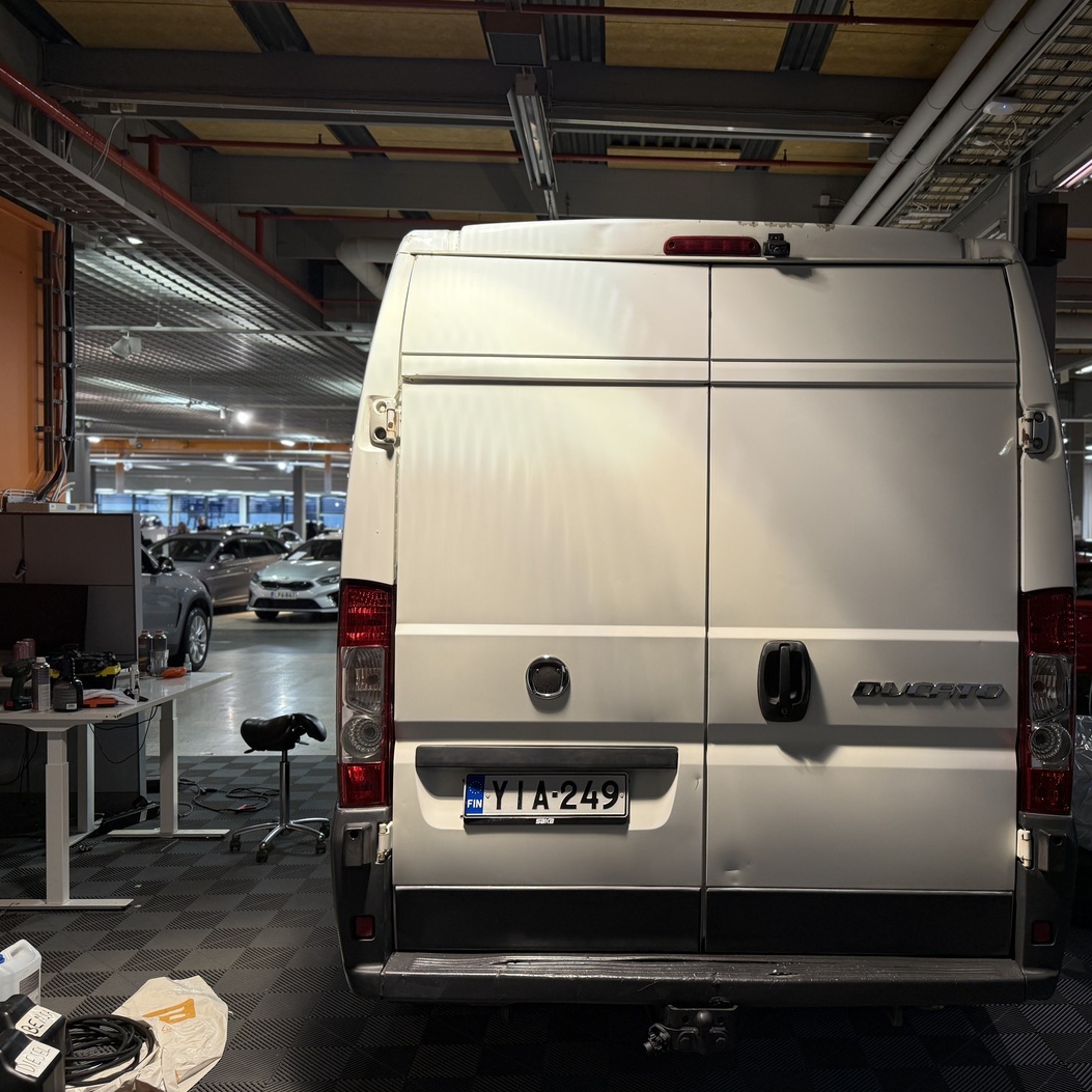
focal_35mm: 29
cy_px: 545
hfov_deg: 55.0
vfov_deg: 55.6
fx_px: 1035
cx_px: 681
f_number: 1.78
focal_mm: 6.76
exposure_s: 1/50
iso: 125
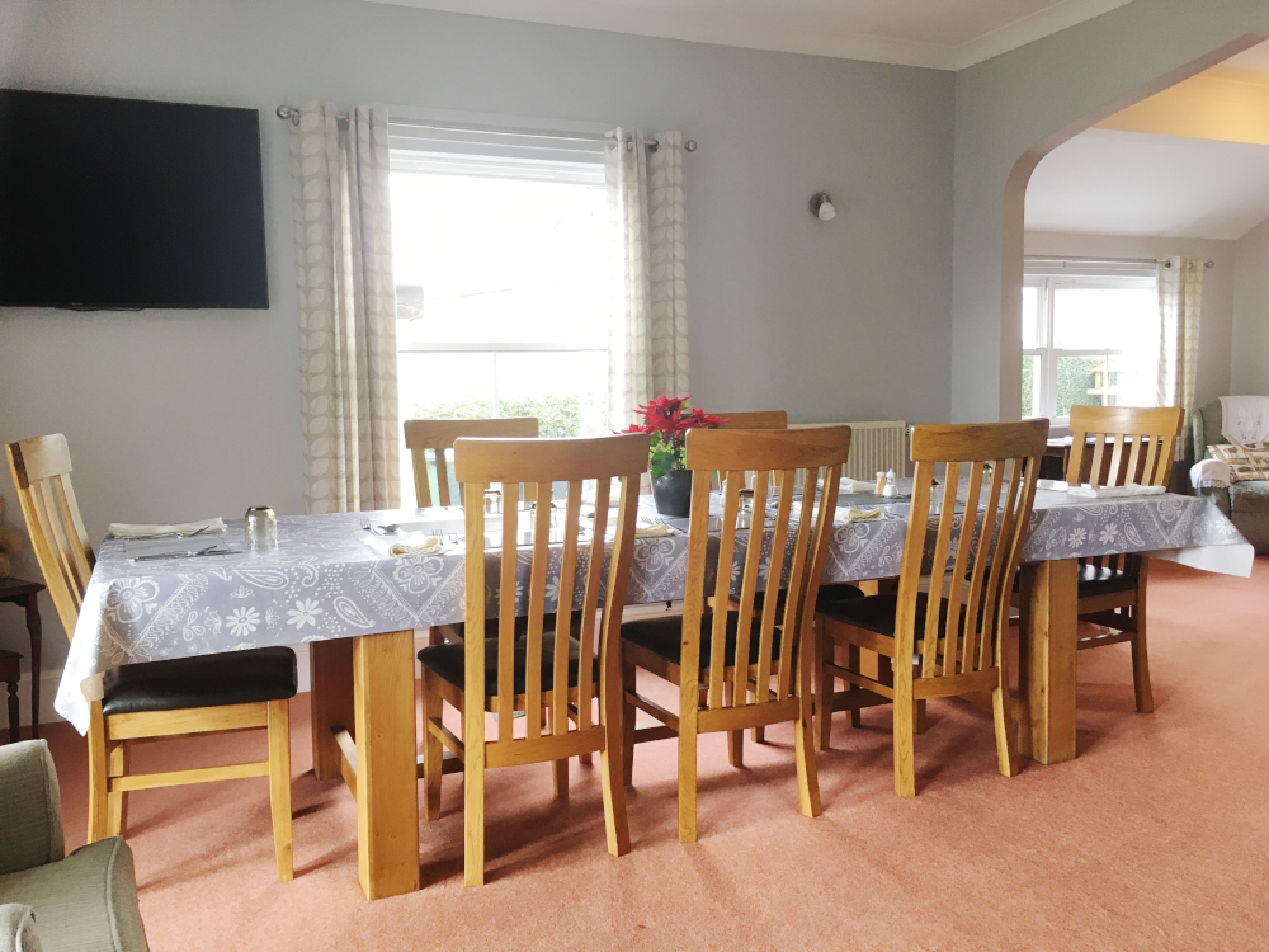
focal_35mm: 29
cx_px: 634
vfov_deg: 48.2
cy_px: 476
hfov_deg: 61.7
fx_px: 1063
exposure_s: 1/33
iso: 50
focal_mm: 4.15
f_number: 2.2
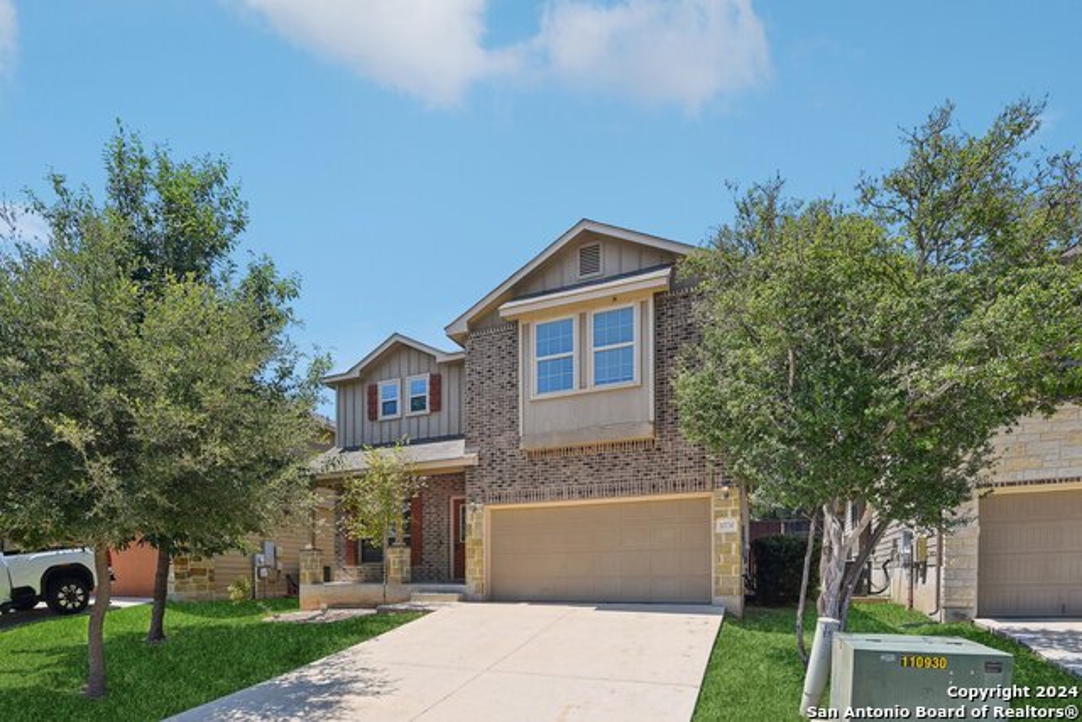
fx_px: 511
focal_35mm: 17
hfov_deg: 93.3
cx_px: 541
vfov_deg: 70.5
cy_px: 361
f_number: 8
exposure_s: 1/400
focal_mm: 17
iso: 400
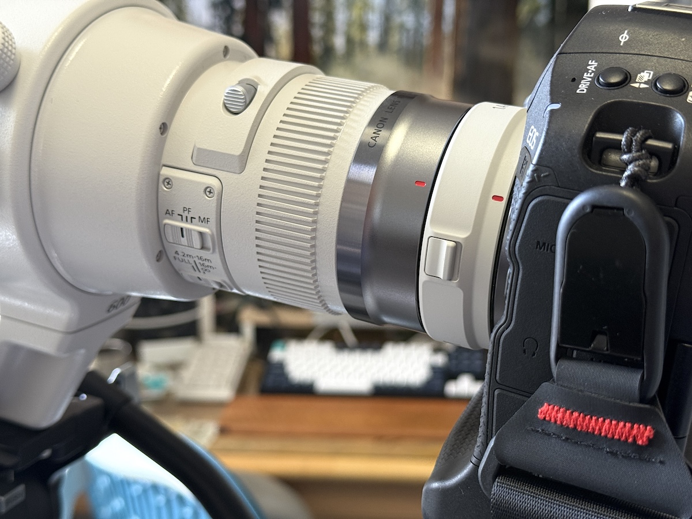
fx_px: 960
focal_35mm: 48
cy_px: 260
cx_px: 346
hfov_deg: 39.7
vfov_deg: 30.3
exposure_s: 1/60
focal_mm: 6.76
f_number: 1.78
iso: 100
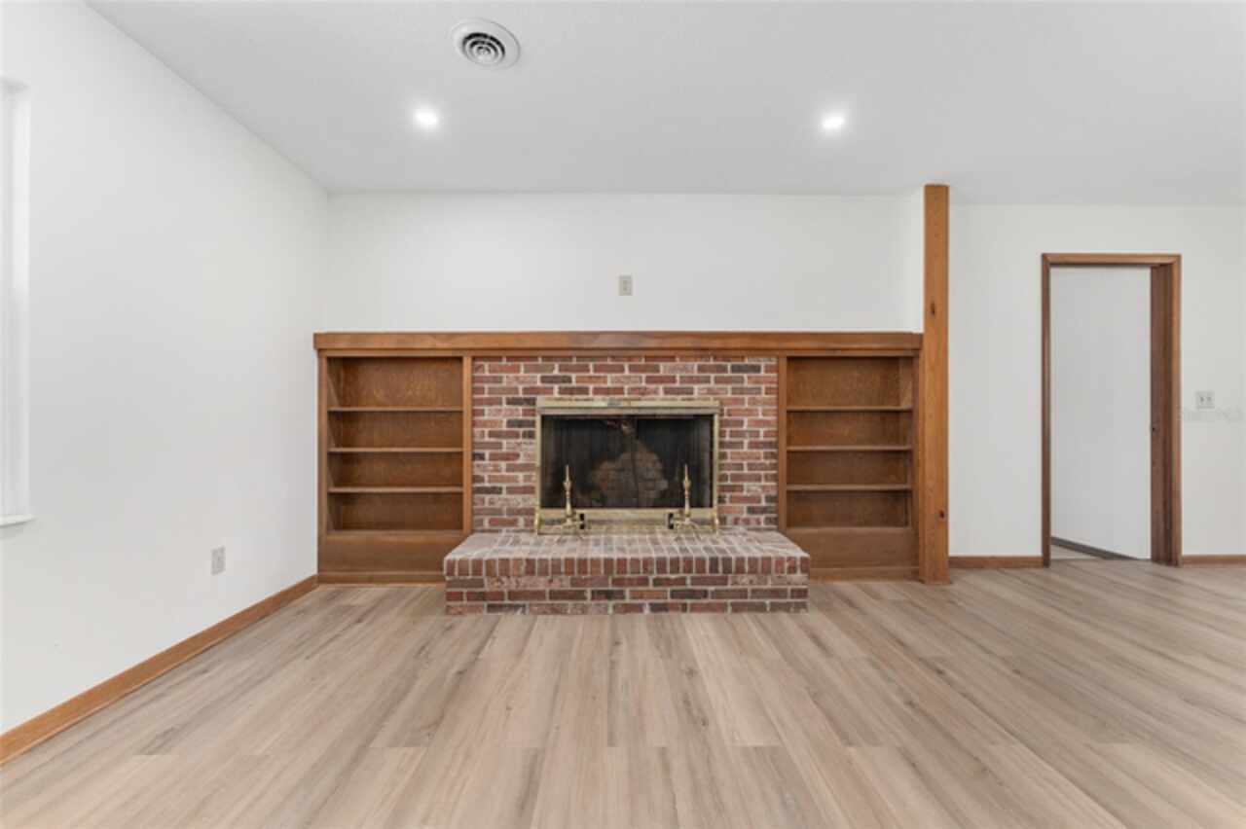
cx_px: 623
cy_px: 414
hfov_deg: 104.3
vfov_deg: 81.1
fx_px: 484
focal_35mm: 14
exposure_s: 1/8
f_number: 7.1
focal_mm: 14
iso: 400
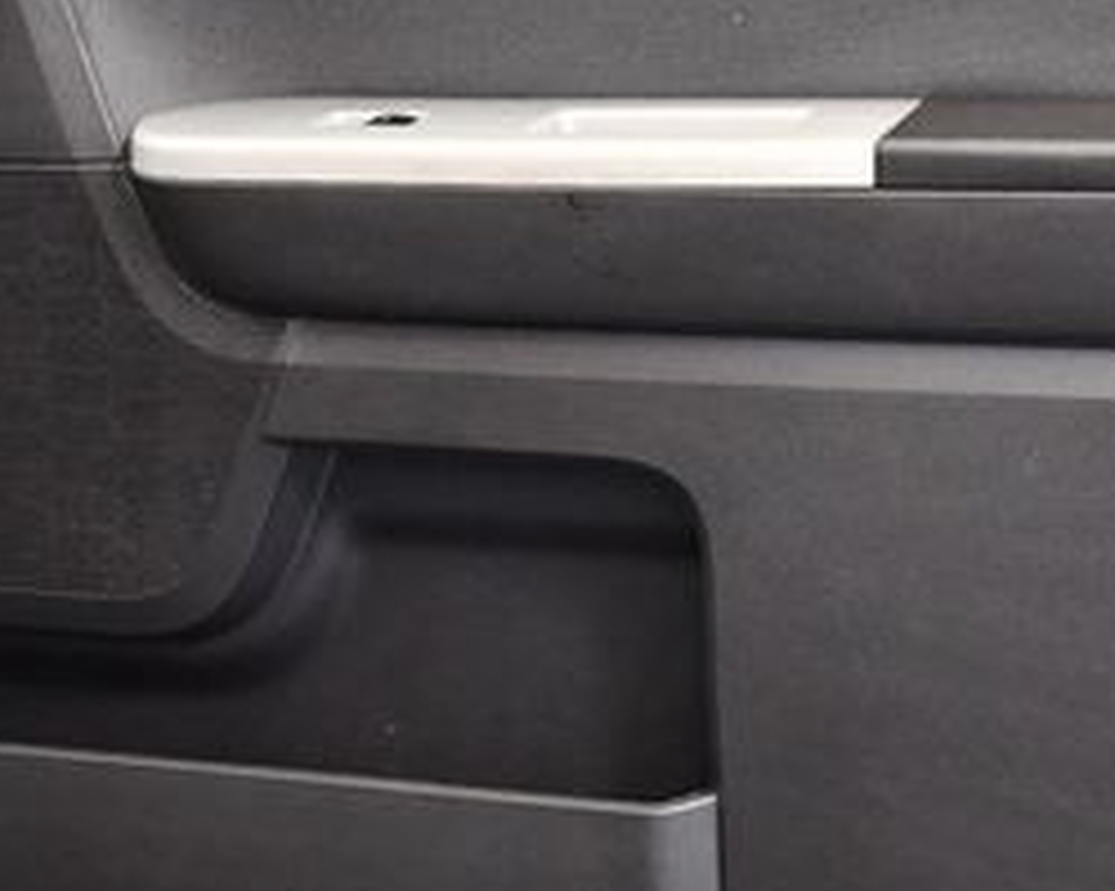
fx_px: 2870
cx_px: 681
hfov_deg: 21.9
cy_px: 340
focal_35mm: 87
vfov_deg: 17.6
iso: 3200
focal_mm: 18
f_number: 3.5
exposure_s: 1/80
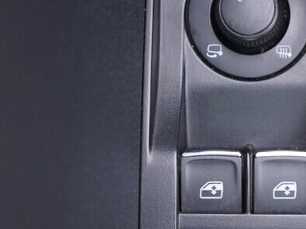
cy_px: 205
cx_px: 249
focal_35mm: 90
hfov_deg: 21.5
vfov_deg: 16.2
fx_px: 795
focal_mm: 24
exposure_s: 1/40
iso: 250
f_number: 2.8
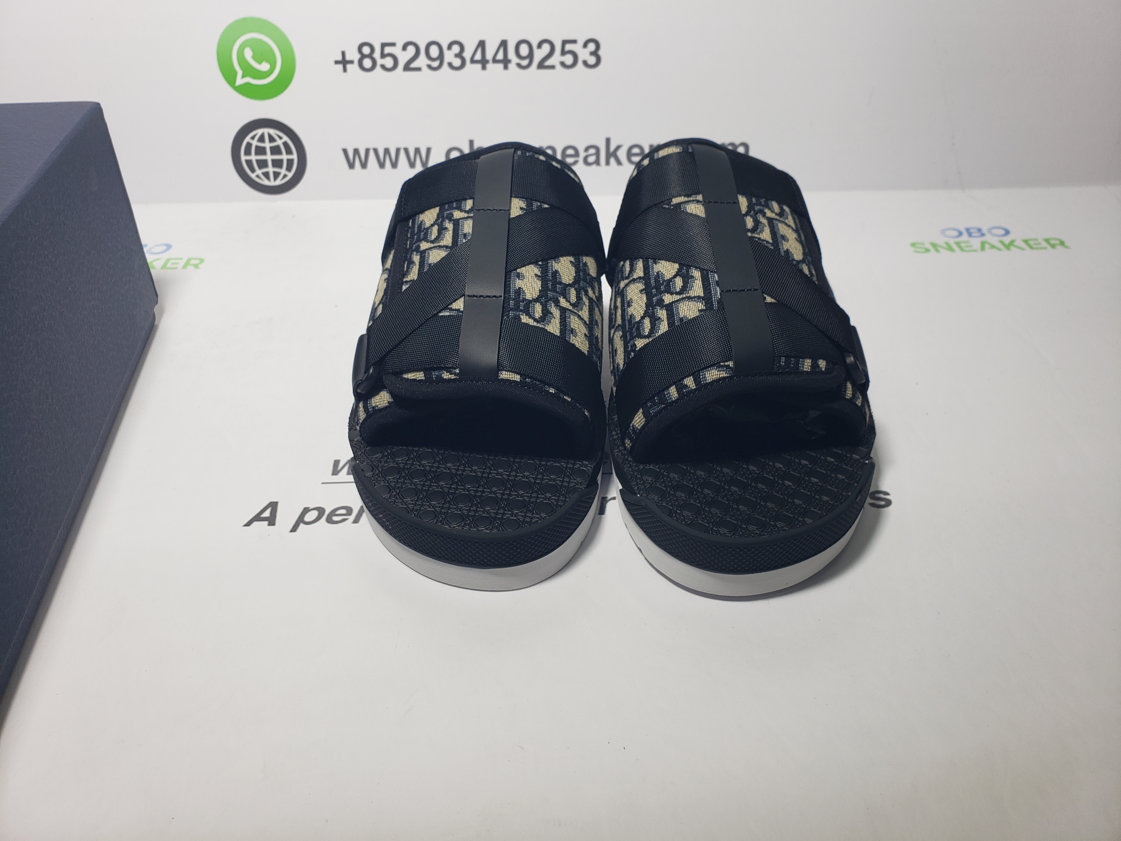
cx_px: 560
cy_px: 420
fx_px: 842
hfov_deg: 67.3
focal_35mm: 26
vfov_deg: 53.1
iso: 50
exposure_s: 1/151
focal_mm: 4.3
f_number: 2.4
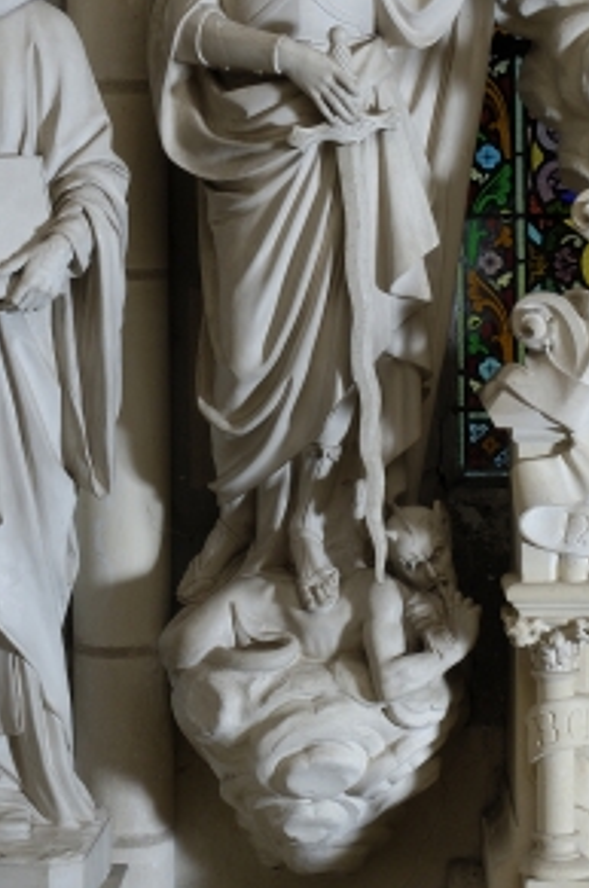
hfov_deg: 12.3
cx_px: 360
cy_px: 171
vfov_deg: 18.3
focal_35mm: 111
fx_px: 2734
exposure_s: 1/50
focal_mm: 42
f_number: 14
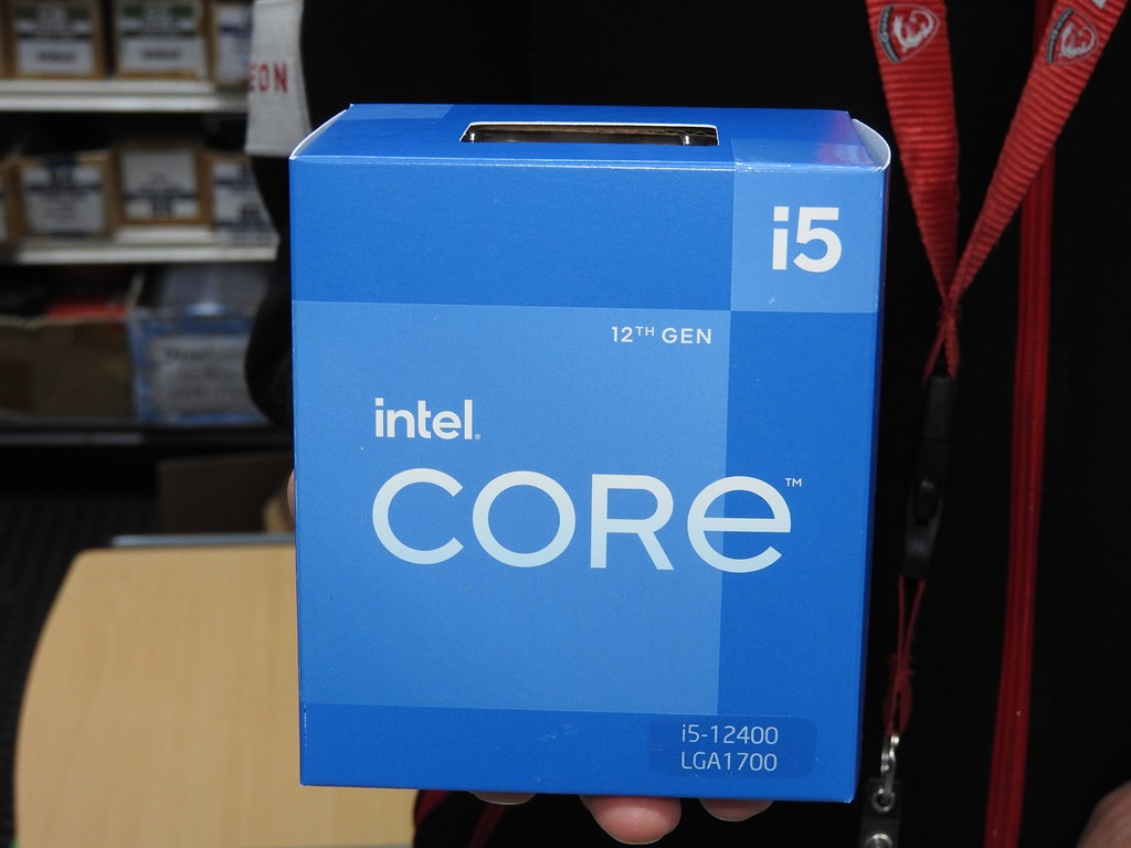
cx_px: 566
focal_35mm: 70
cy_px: 424
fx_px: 2287
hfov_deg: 27.8
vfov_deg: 21.0
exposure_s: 1/30
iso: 200
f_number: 4.5
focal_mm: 12.5
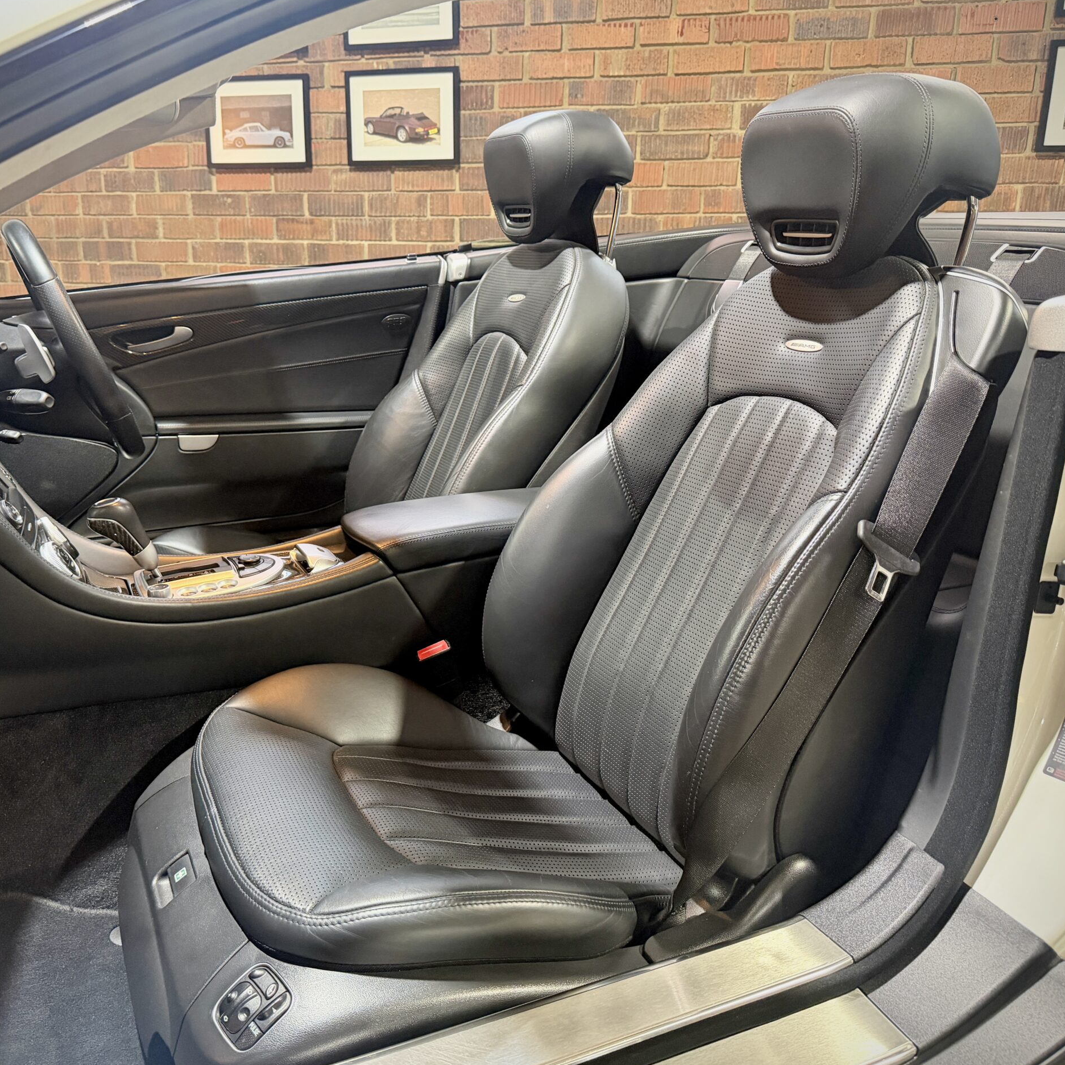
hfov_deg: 55.4
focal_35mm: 29
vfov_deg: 55.6
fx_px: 1009
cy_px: 524
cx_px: 453
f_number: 1.78
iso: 640
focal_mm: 6.76
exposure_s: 1/33
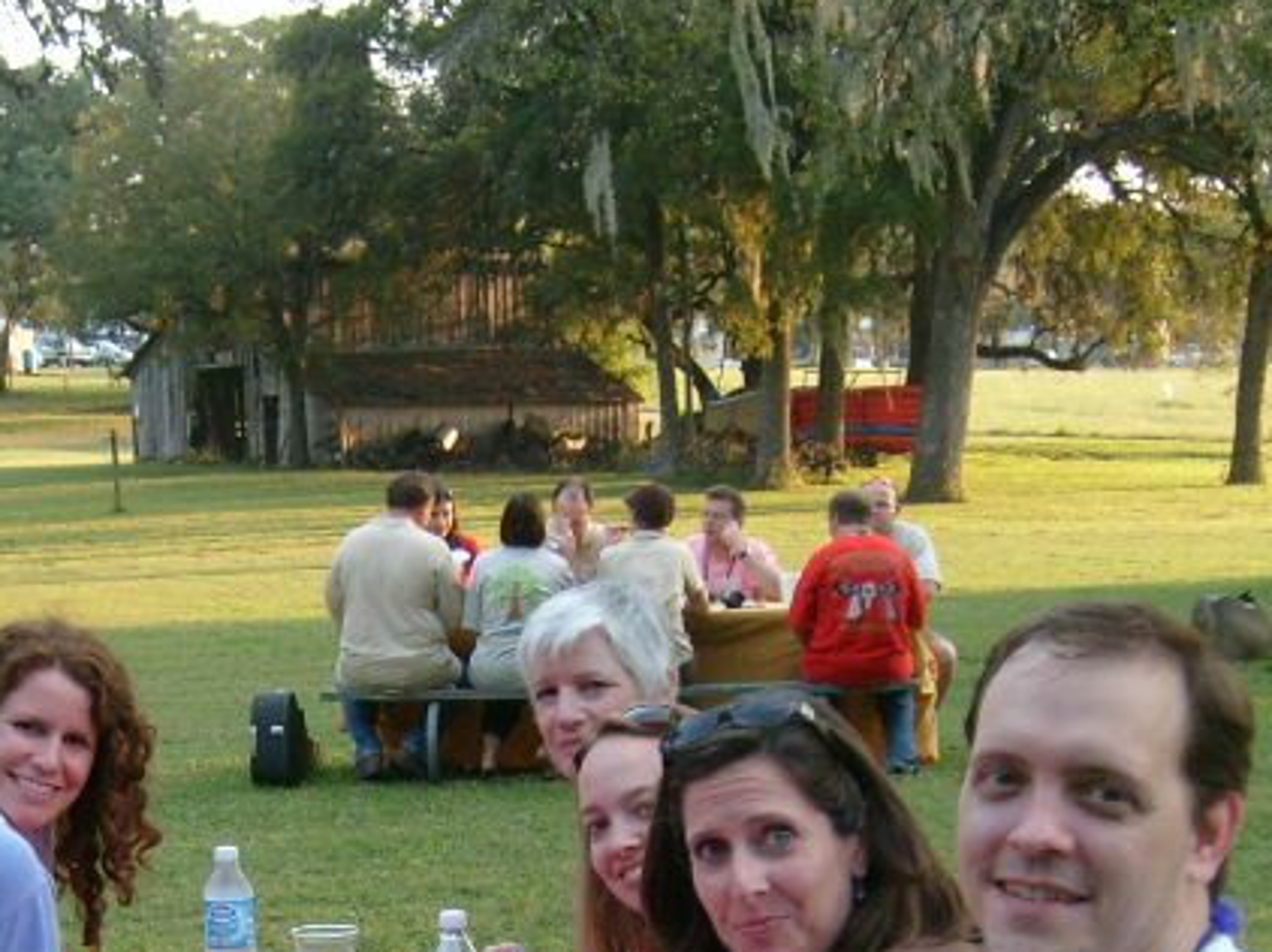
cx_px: 428
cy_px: 1091
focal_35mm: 85
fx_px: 3122
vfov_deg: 16.7
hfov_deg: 22.9
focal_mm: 5.8
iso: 80
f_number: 2.8
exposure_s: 1/90
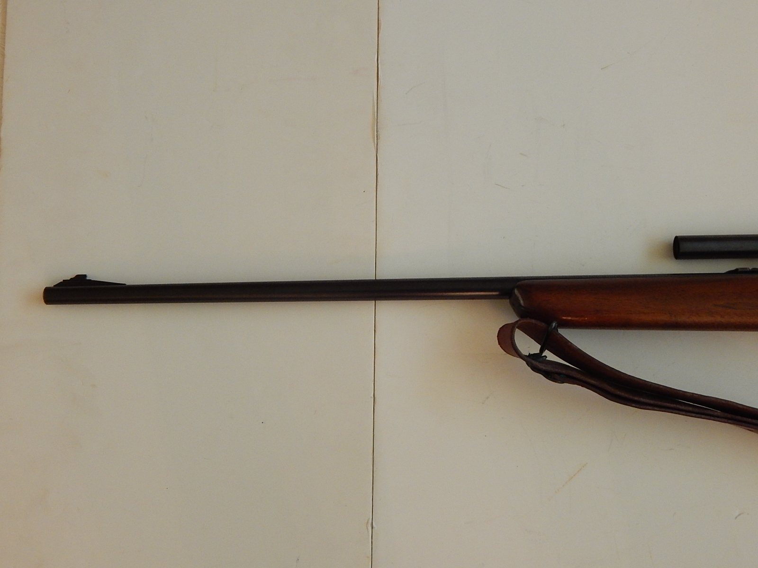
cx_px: 379
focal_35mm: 43
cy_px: 284
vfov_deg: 33.6
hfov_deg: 43.9
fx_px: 942
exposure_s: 1/40
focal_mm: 7.7
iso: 400
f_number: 3.6
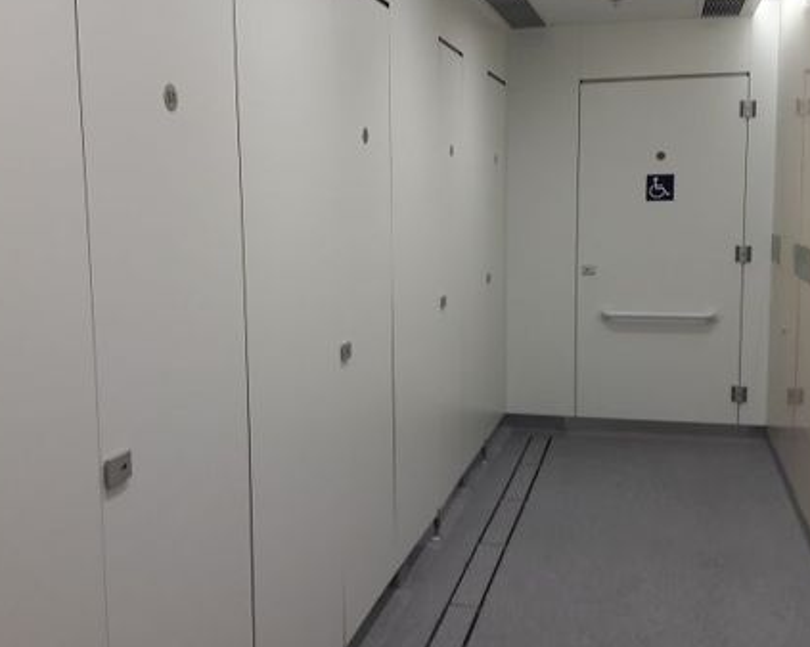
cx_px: 381
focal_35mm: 42
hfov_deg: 43.8
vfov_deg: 35.7
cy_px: 317
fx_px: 1006
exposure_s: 1/50
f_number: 1.9
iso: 64
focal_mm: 3.7
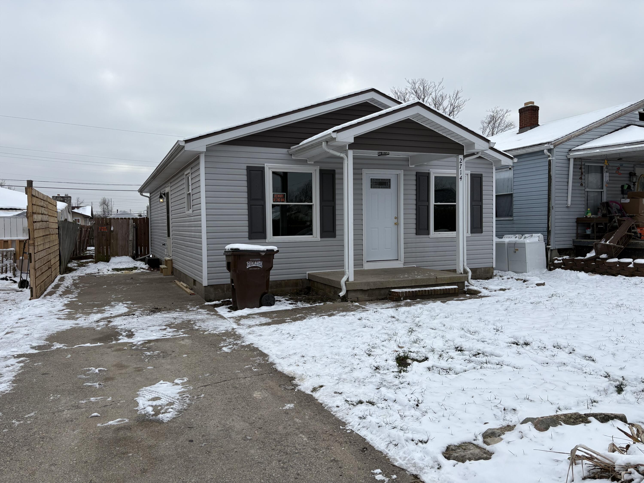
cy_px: 242
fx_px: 484
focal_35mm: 26
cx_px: 322
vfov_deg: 53.1
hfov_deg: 67.3
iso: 50
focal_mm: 5.96
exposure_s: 1/2451
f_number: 1.6
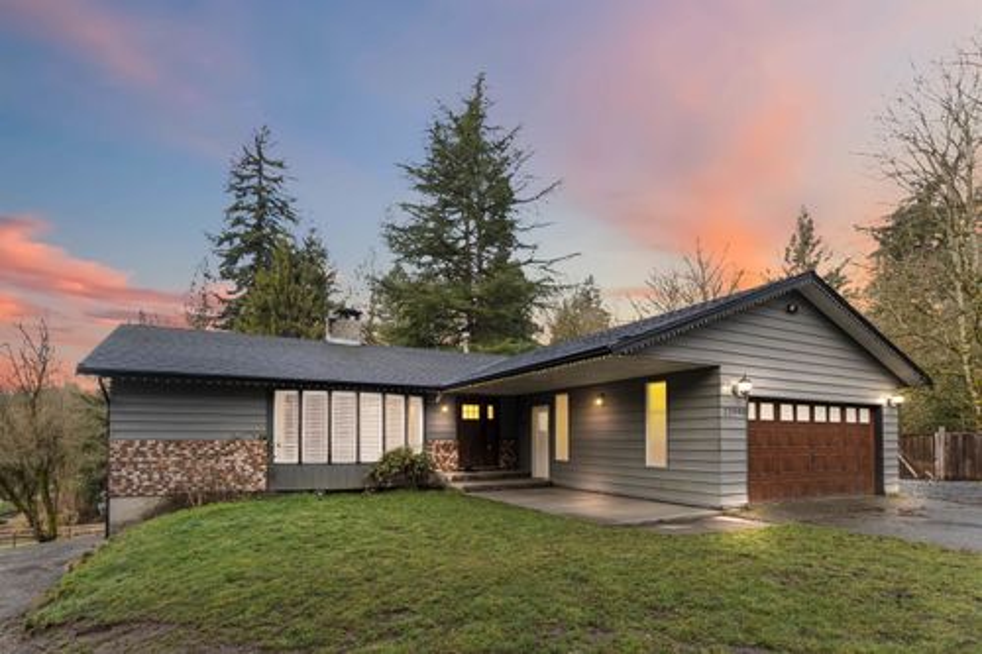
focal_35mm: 18
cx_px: 491
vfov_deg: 67.3
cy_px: 327
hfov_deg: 90.0
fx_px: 491
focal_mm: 12
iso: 400
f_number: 8
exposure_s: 1/30
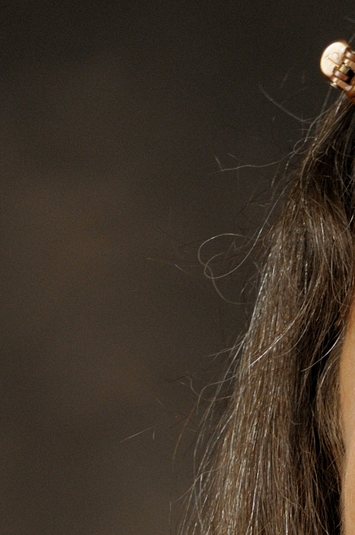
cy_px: 773
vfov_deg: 6.6
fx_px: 4609
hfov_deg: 4.4
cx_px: 593
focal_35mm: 311
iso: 400
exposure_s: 1/160
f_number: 4
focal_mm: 55
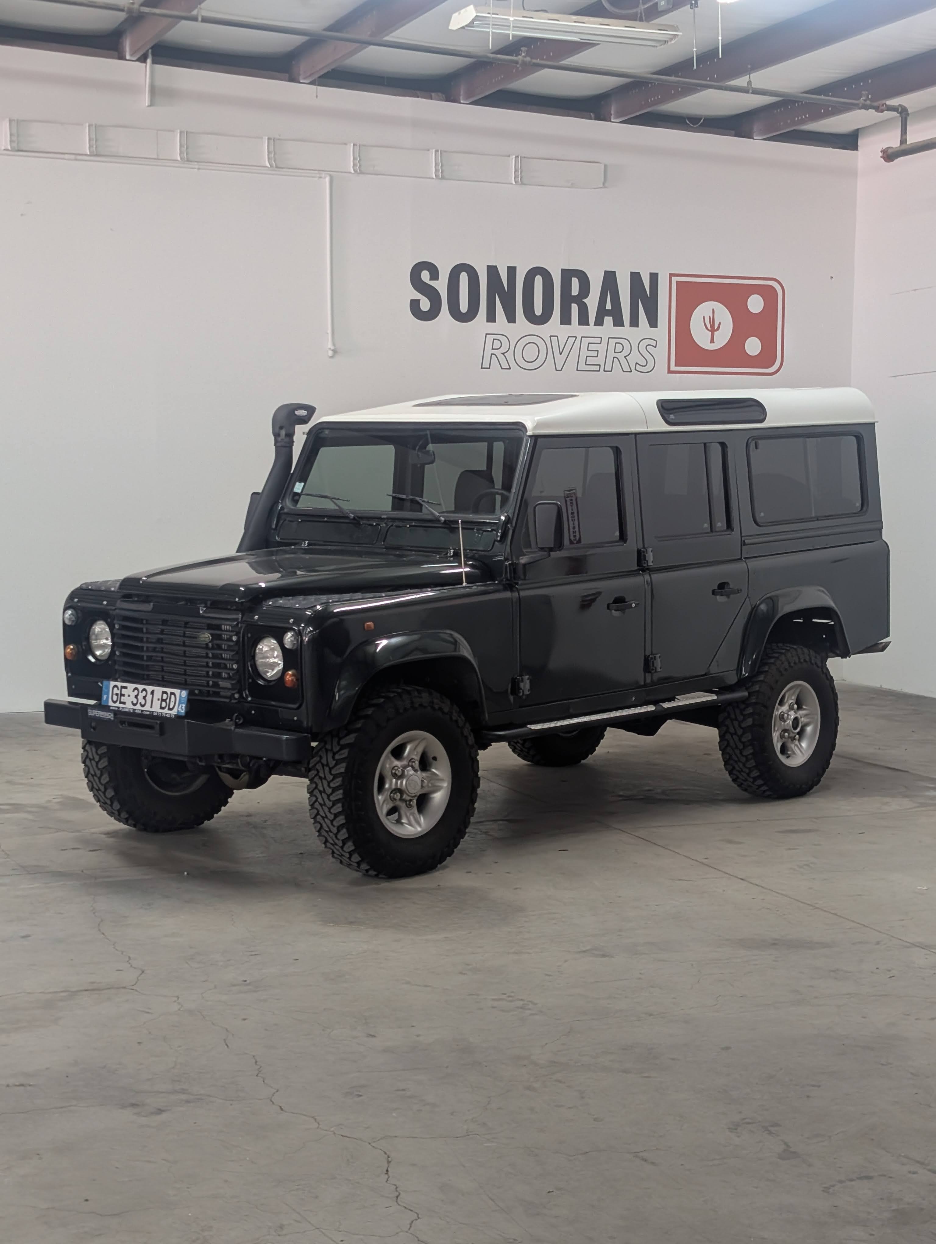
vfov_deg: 38.9
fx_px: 1762
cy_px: 622
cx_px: 468
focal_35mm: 49
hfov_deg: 29.7
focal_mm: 6.9
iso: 230
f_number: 1.68
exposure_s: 1/56.9
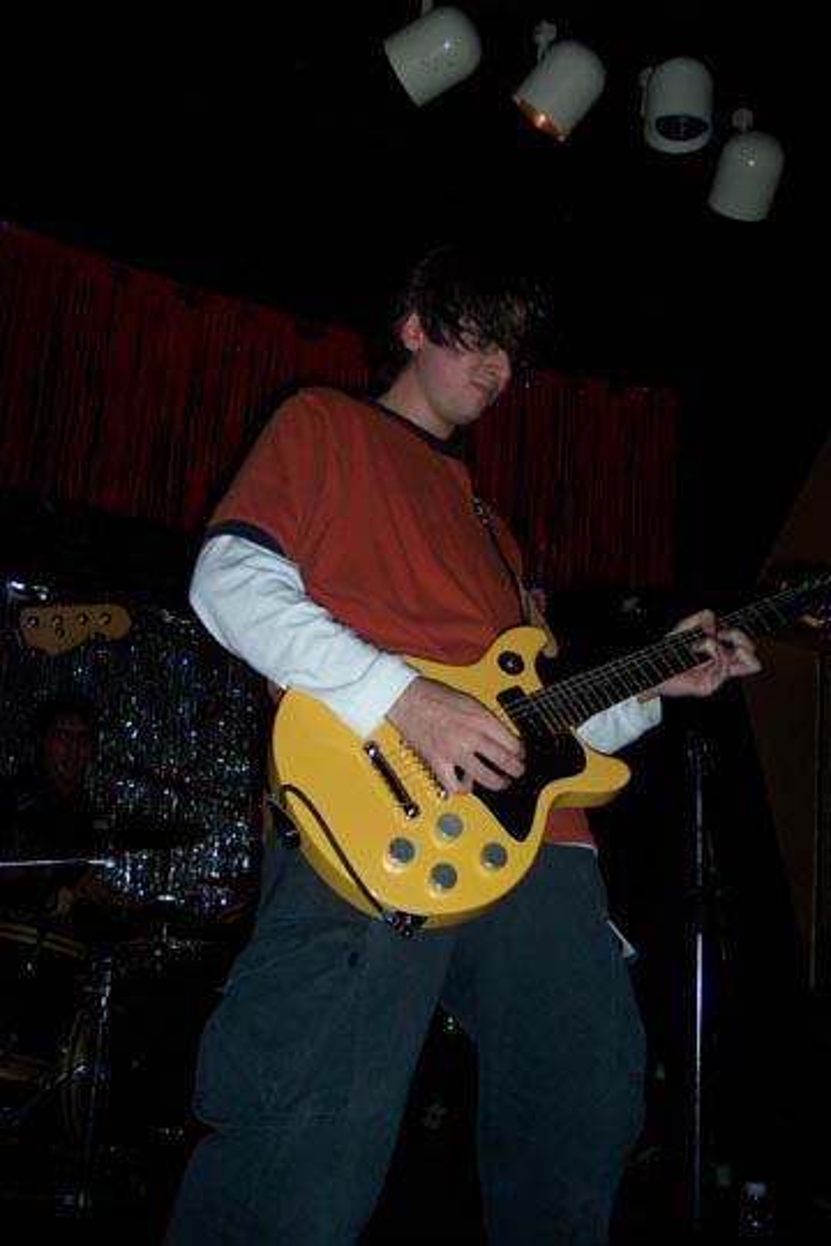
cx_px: 416
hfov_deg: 35.1
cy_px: 623
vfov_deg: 50.7
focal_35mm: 38
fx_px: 1316
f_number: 2.8
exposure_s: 1/30
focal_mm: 8
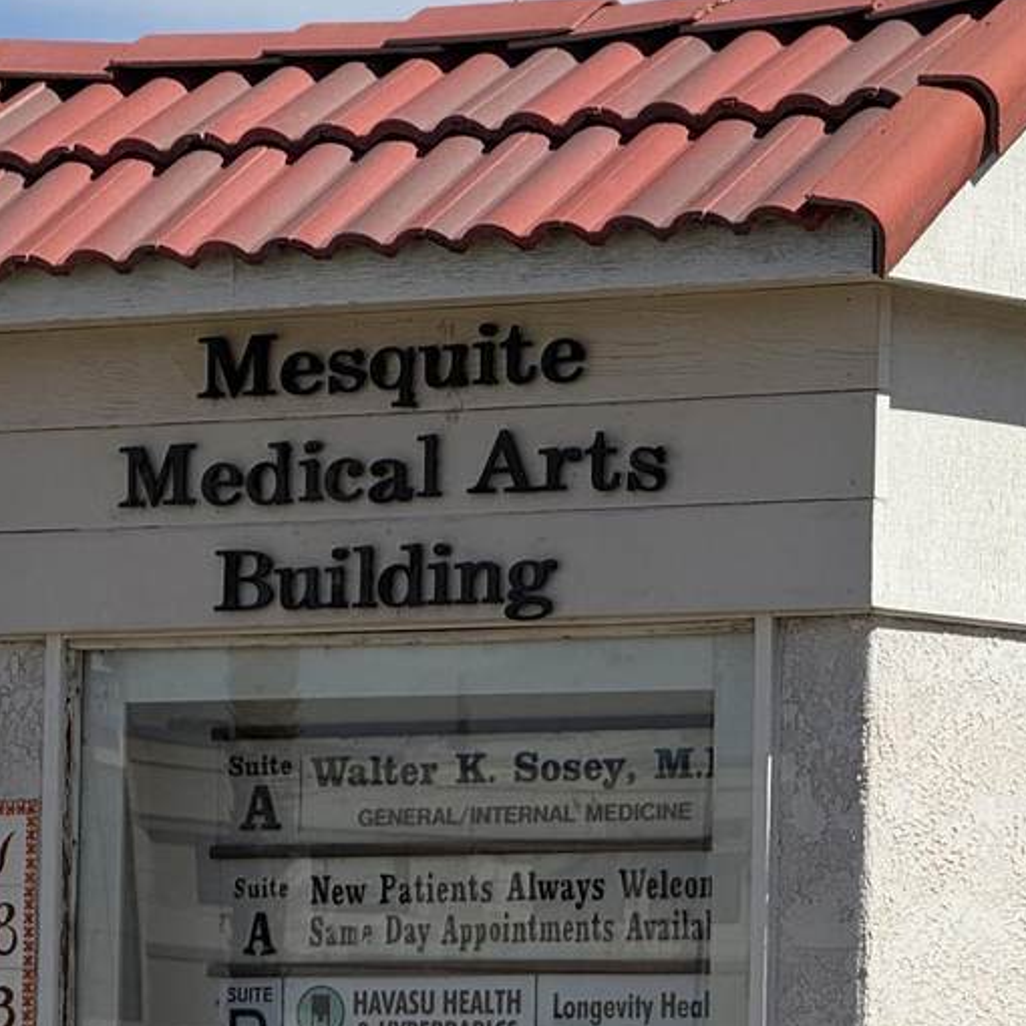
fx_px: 8920
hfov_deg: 6.6
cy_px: 875
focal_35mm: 266
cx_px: 589
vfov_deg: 6.6
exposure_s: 1/3195
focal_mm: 15.66
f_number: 2.8
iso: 50
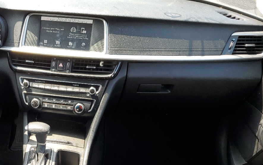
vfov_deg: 24.9
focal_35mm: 50
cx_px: 61
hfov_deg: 39.1
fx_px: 358
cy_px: 153
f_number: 1.5
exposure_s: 1/256
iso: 50
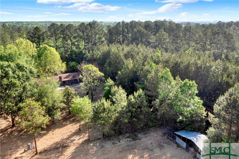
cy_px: 80
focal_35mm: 28
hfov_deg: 65.5
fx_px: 186
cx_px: 120
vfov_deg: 46.4
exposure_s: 1/240
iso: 100
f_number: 6.3
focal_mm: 10.26
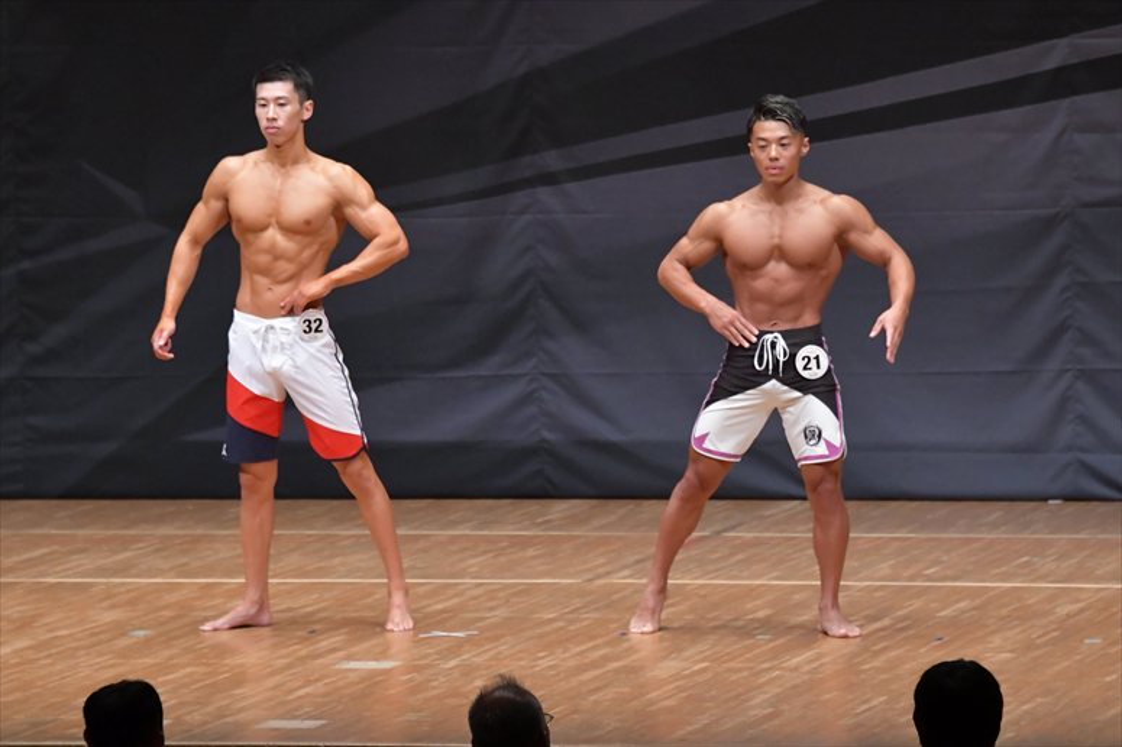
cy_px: 374
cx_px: 561
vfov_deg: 5.7
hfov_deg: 8.6
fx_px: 7476
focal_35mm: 240
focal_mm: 160
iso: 6400
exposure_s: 1/400
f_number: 5.6
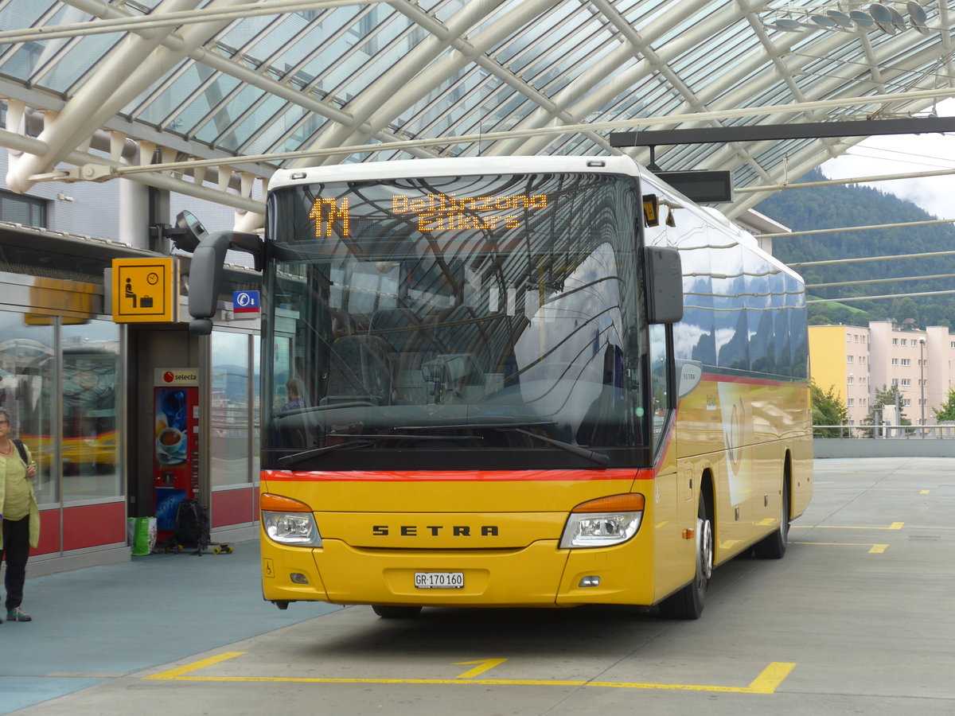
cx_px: 478
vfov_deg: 19.9
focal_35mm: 74
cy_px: 358
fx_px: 2042
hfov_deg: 26.3
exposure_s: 1/125
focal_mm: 15
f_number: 4.2
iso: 80
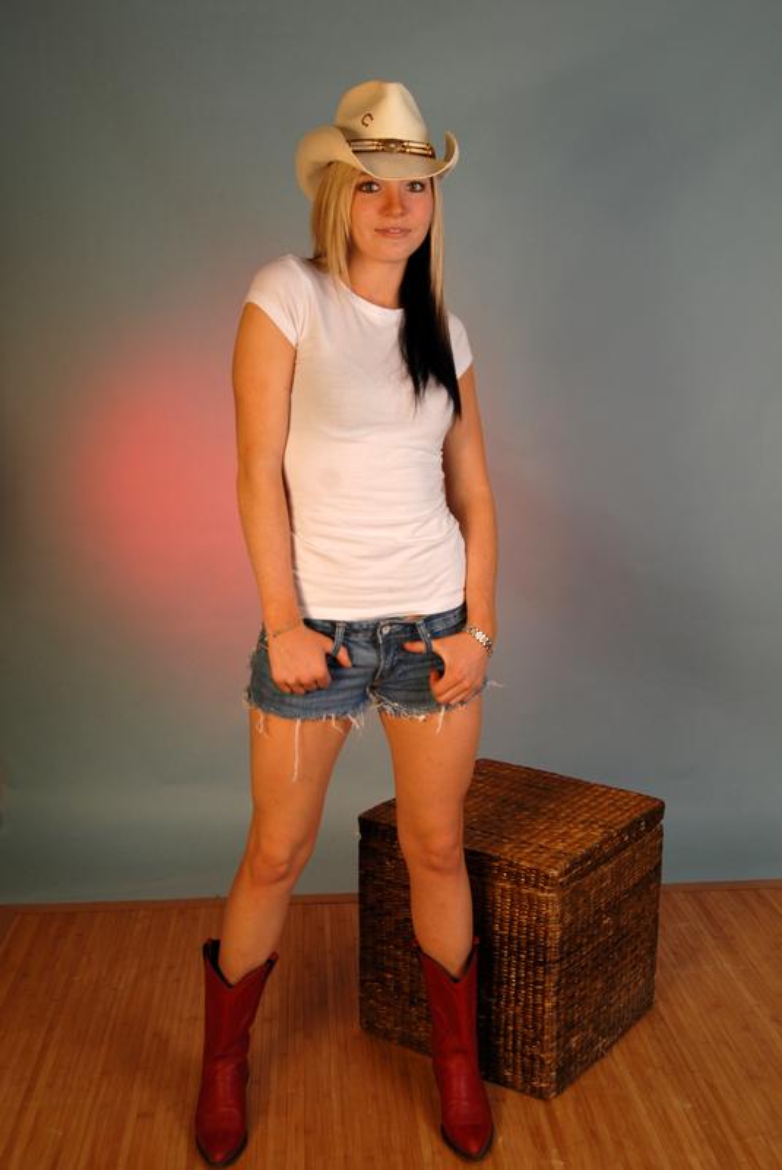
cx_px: 391
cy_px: 585
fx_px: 1268
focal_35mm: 39
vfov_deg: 49.5
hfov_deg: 34.3
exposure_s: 1/125
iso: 125
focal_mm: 26
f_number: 6.3
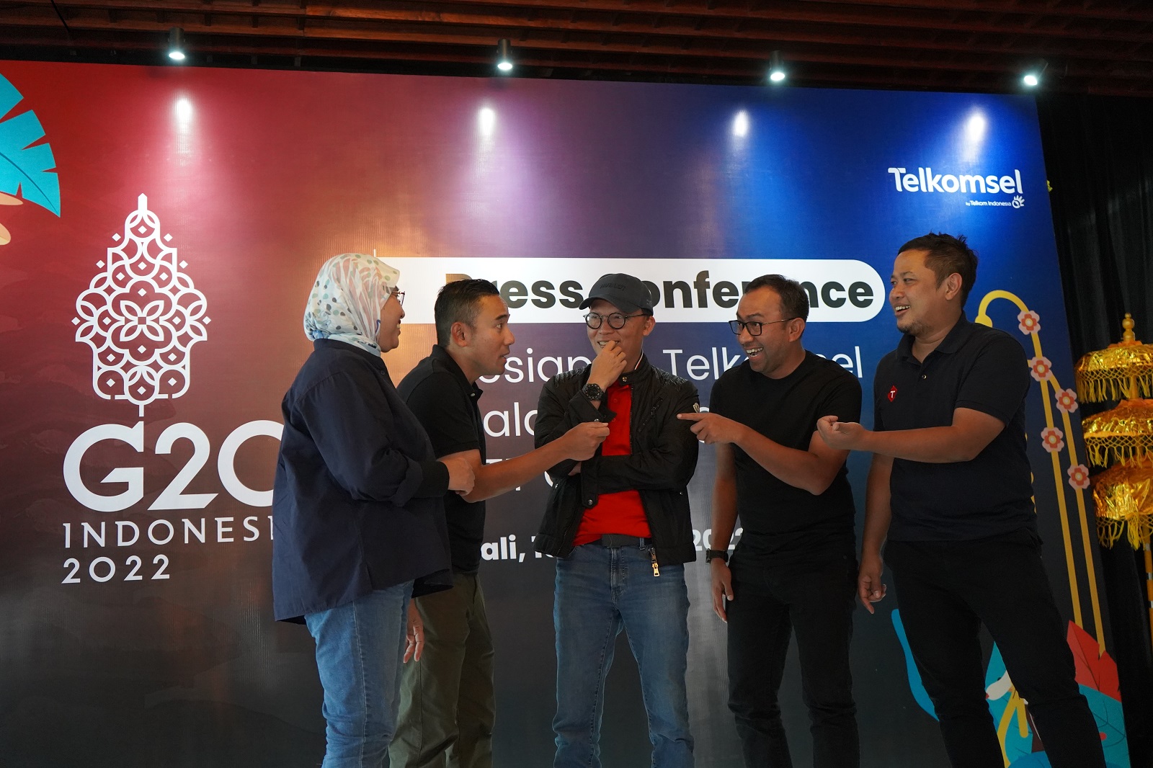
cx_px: 576
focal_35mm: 41
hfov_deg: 47.4
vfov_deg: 32.6
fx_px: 1313
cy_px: 384
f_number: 4.5
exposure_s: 1/160
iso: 6400
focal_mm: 41
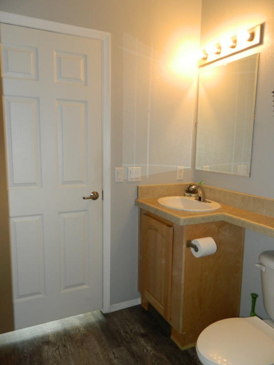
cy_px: 182
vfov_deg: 69.4
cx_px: 137
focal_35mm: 25
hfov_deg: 54.9
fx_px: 264
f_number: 3.1
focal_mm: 4.5
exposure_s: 1/30
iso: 200
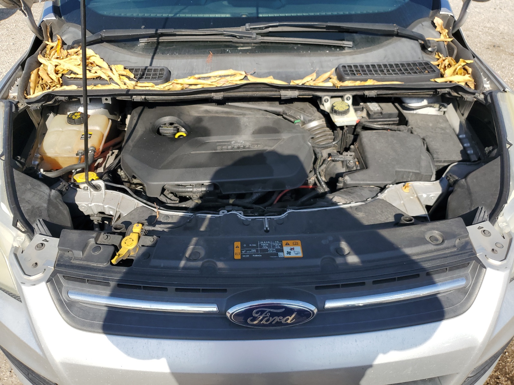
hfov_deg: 67.3
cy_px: 192
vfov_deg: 53.1
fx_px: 386
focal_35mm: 26
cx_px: 257
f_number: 1.5
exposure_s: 1/2000
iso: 50
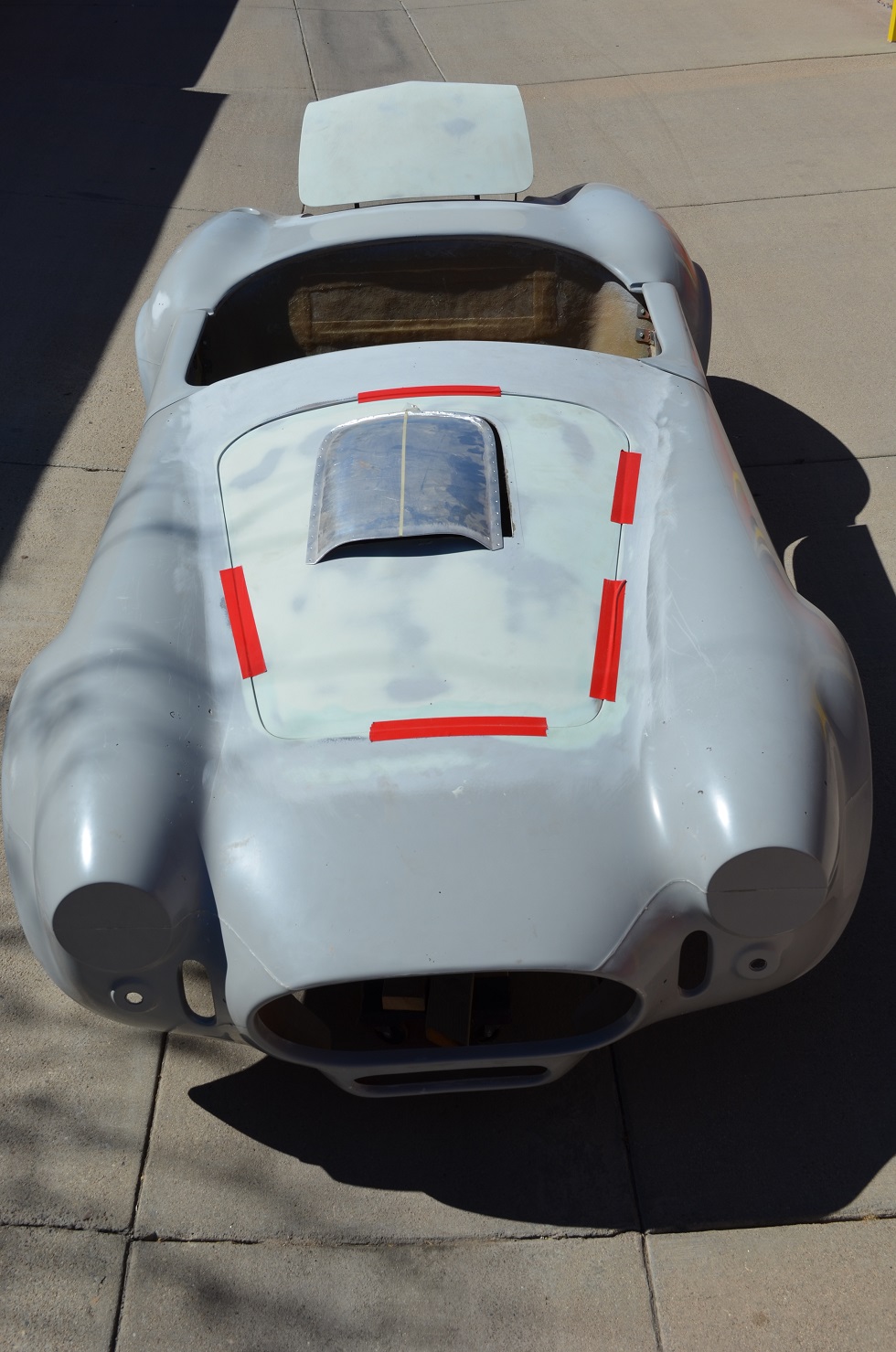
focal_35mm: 39
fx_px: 1462
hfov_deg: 34.1
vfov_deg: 49.6
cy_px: 676
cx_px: 448
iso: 100
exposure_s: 1/400
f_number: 10
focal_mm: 26
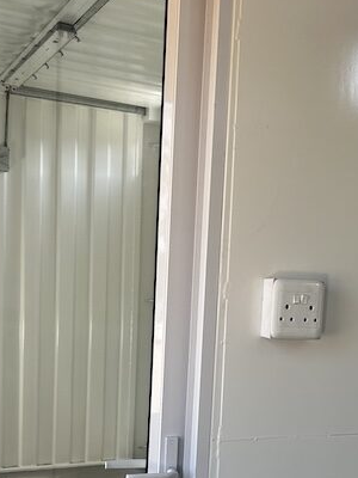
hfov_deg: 27.9
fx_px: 717
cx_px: 226
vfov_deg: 35.8
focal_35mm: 52
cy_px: 368
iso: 50
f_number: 1.5
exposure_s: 1/304
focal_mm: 5.7
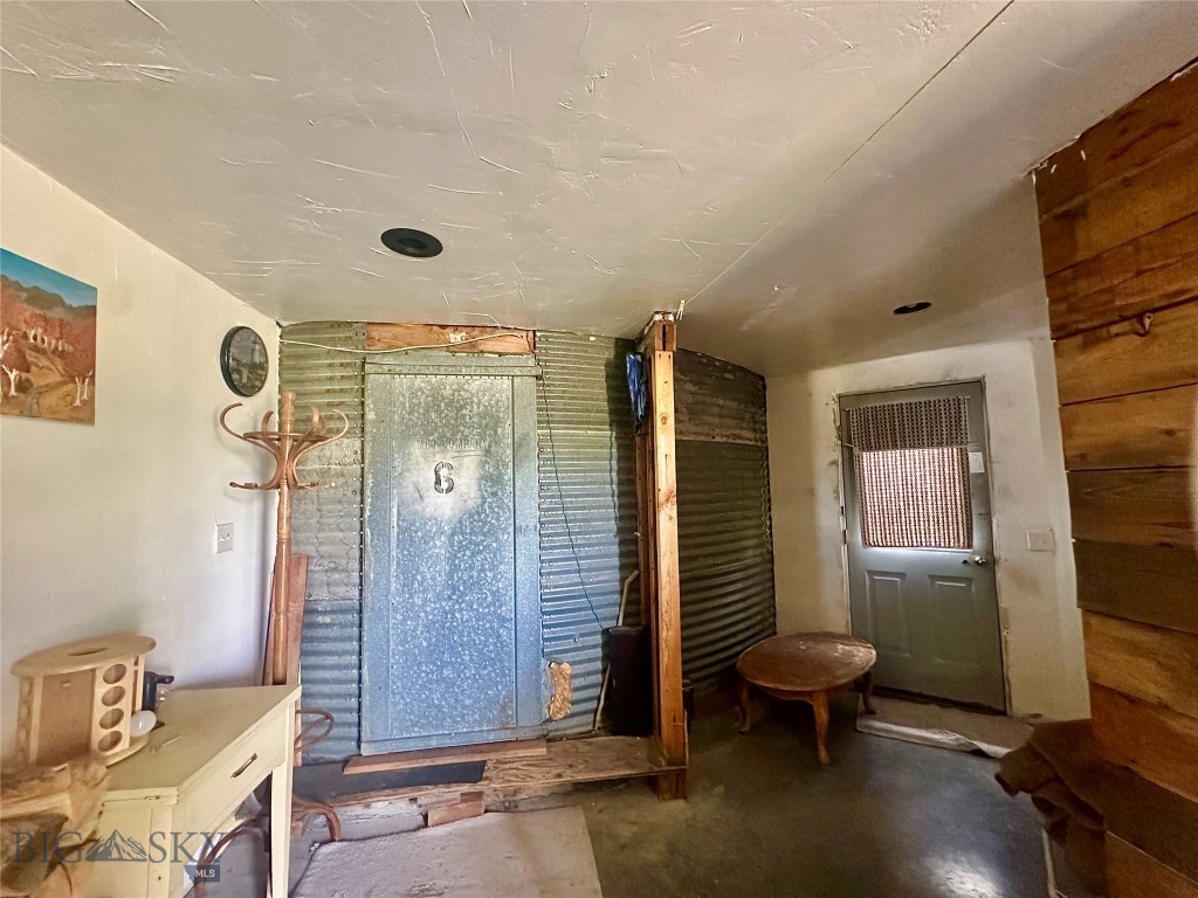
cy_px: 449
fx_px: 485
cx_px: 599
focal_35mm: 14
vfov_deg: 85.7
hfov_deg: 102.1
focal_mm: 2.22
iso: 1000
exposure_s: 1/60
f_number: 2.2
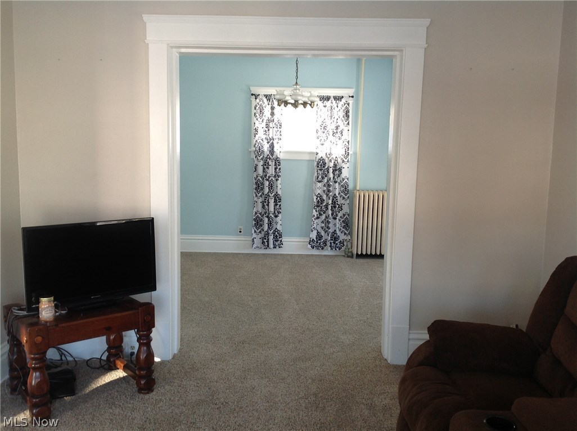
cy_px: 216
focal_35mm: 35
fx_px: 582
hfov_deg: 52.7
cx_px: 288
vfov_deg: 40.6
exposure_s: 1/40
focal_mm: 4.28
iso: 64
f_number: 2.4
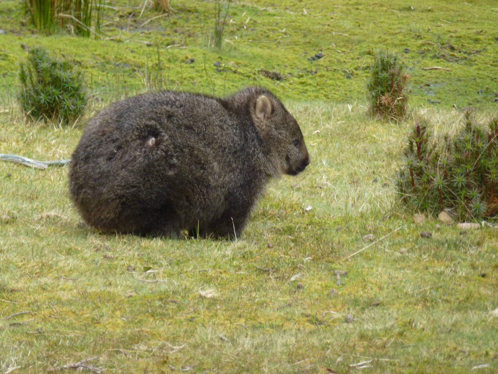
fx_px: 4704
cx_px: 249
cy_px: 187
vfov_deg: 4.5
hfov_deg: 6.1
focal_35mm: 327
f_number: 5.8
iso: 160
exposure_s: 1/125
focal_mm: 58.6
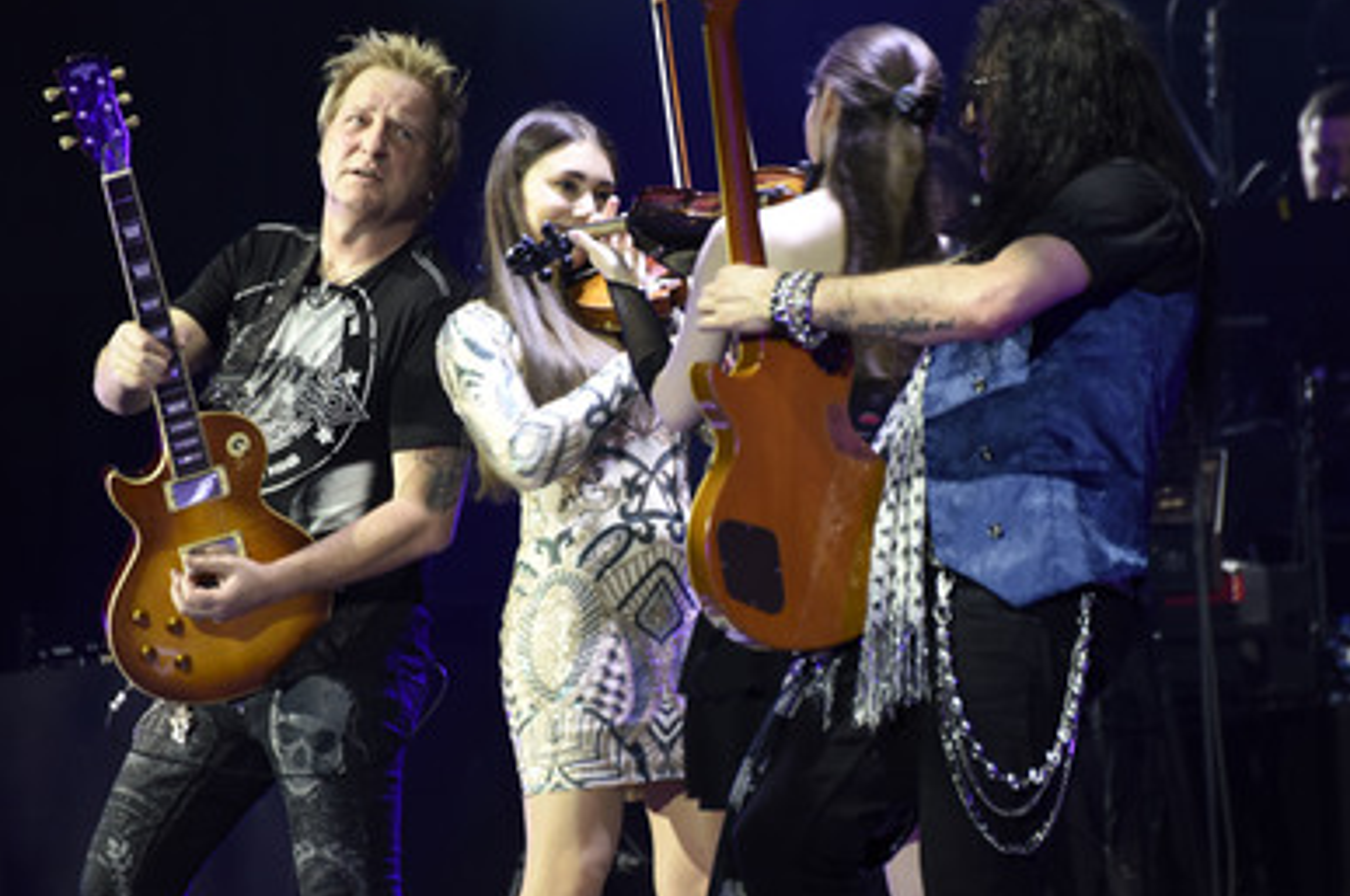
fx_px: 13108
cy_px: 397
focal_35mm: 350
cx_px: 696
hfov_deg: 5.9
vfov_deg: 3.9
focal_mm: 300
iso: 2000
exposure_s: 1/60
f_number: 5.6
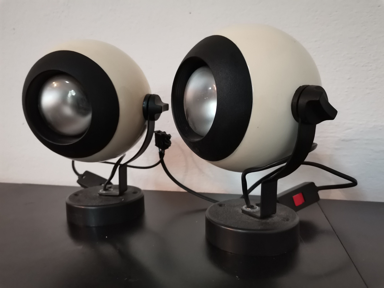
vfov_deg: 53.1
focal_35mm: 26
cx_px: 192
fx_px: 288
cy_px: 144
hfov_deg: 67.3
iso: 1000
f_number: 1.8
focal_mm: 4.75
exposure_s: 1/25
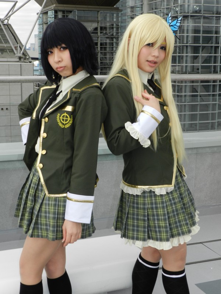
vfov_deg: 36.2
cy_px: 147
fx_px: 451
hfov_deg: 27.5
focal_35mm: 53
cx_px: 110
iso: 160
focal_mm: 9.4
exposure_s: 1/400
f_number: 4.4
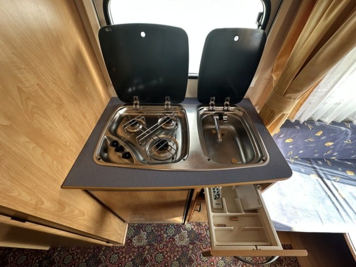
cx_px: 178
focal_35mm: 14
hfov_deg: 102.1
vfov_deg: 85.7
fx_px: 144
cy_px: 134
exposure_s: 1/99
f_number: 2.2
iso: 125
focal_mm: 2.22
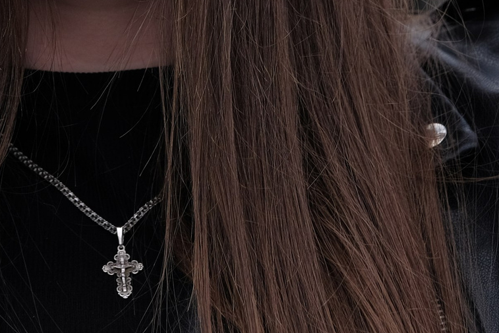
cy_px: -227
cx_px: 47
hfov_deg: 5.4
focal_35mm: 382
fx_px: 5296
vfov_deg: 3.6
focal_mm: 75
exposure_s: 1/250
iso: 200
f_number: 3.2
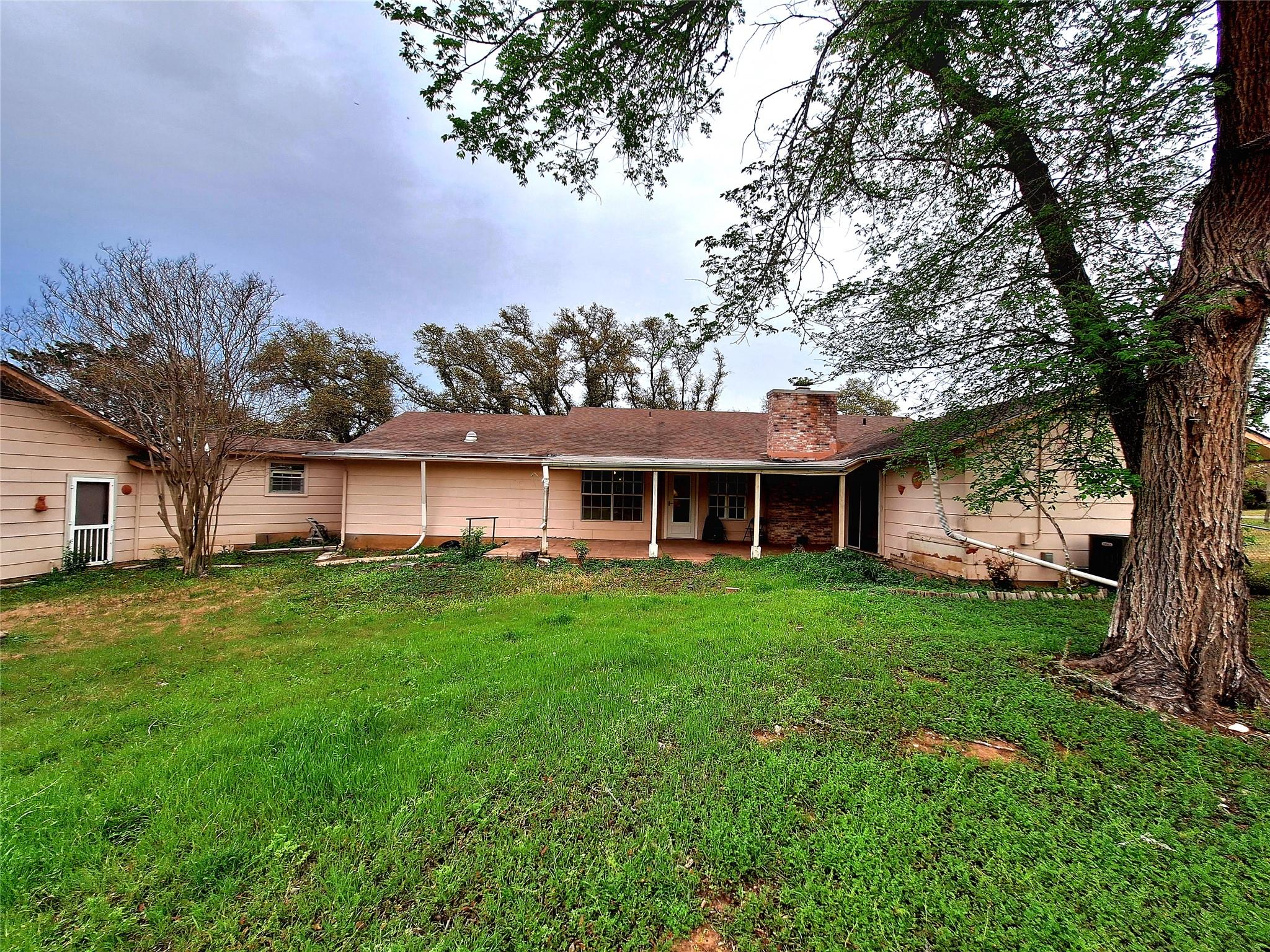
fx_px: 477
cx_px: 635
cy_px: 476
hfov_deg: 106.2
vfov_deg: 89.9
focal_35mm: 13
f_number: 2.2
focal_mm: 1.74
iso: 40
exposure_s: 1/435
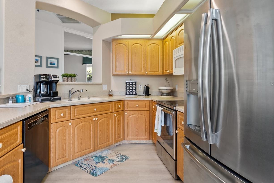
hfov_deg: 80.3
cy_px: 84
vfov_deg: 59.5
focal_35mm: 21
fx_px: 160
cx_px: 111
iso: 250
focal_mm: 16
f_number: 9
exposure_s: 1/1.67
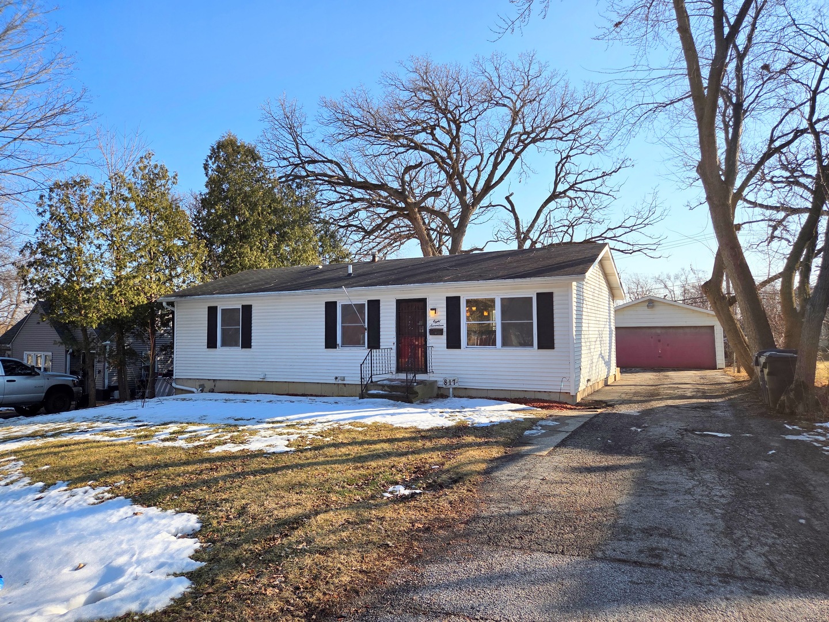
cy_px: 311
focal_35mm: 23
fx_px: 551
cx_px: 414
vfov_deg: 58.9
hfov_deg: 73.9
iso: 80
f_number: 1.8
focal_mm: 5.4
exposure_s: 1/3778
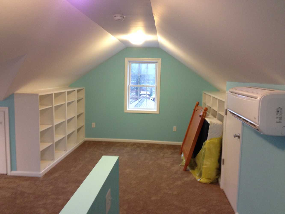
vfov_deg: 40.7
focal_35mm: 35
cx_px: 142
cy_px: 107
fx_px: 288
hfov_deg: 52.6
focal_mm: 4.28
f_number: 2.4
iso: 160
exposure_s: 1/20
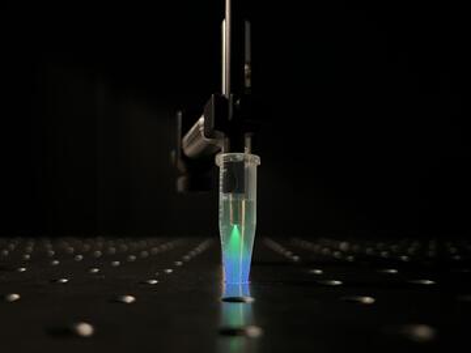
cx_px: 236
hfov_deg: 67.3
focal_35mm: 26
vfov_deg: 53.1
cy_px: 176
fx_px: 354
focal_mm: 5.7
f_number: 1.5
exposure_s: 1/15
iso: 3200
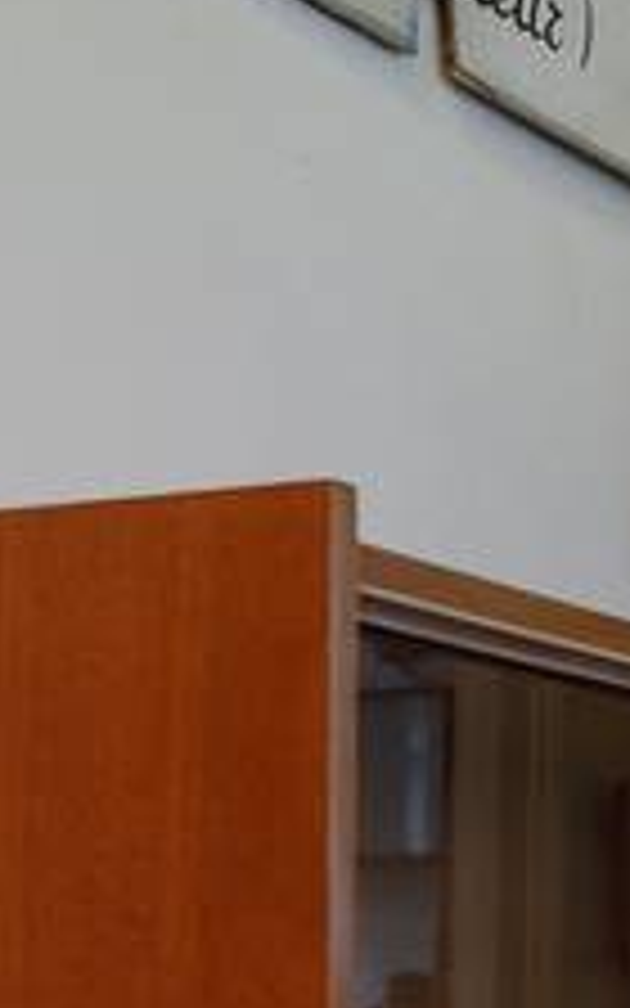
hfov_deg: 12.4
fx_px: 2884
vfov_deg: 18.1
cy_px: 1408
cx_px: 526
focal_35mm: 105
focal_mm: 20
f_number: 3.5
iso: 1600
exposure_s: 1/40
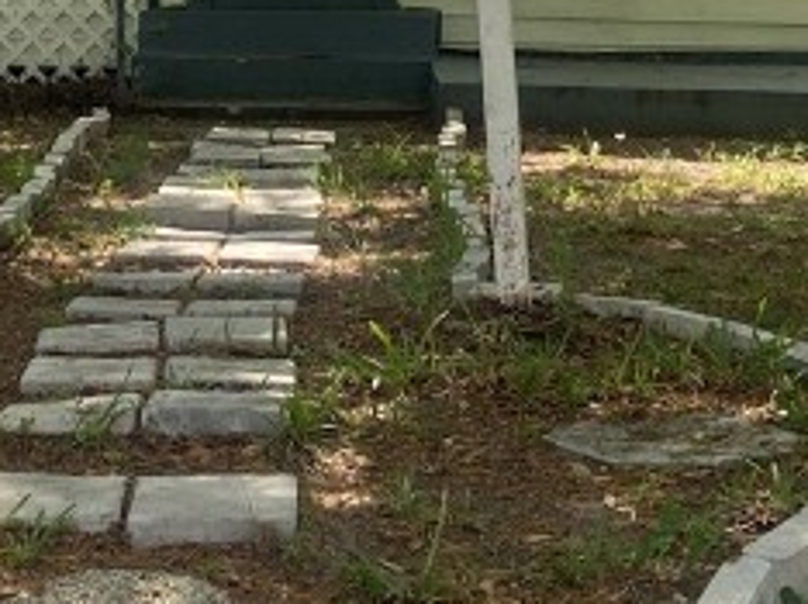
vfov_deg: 12.6
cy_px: -183
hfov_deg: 17.2
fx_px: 2658
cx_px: 259
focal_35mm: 114
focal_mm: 4.25
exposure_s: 1/724
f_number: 1.8
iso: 32
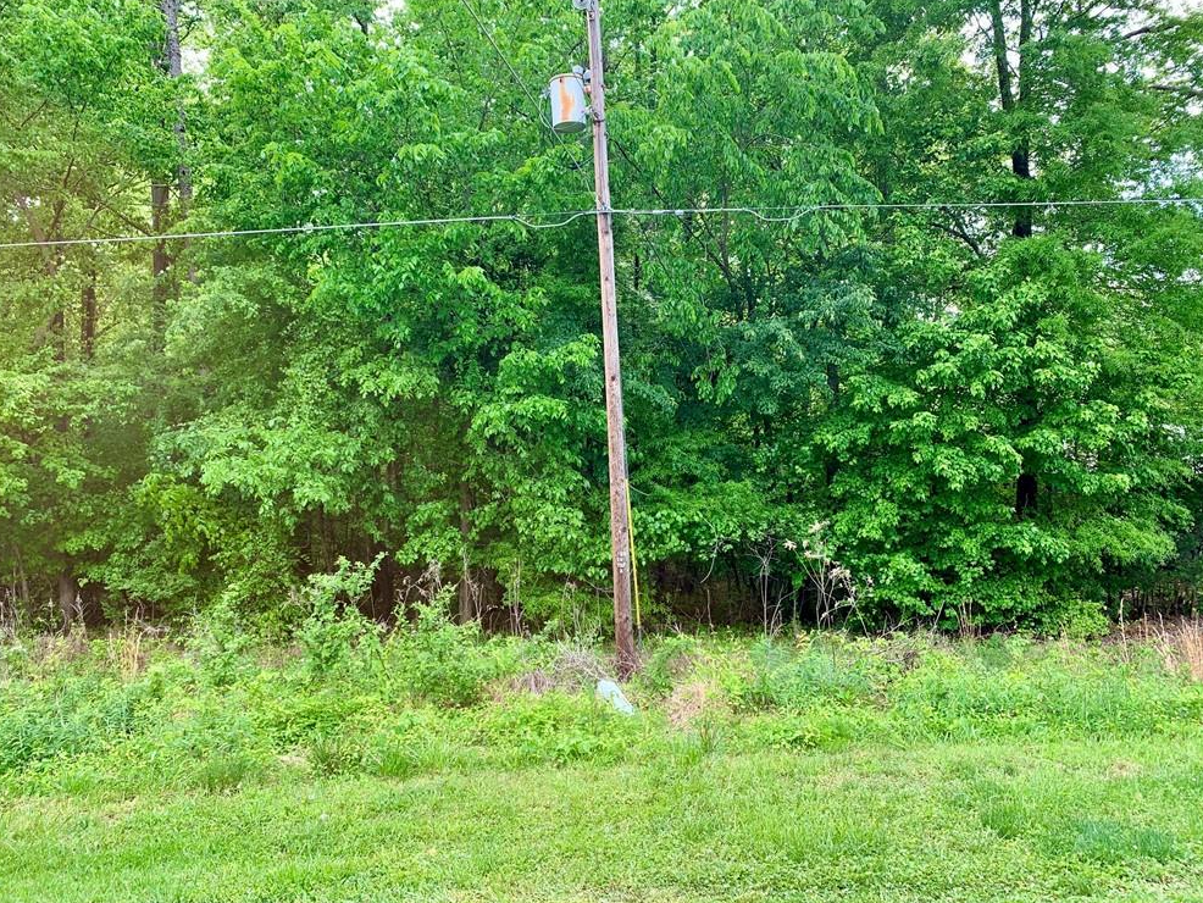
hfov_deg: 65.3
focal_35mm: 27
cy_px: 464
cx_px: 594
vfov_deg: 51.4
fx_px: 939
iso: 25
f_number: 1.8
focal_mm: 4.25
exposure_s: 1/287
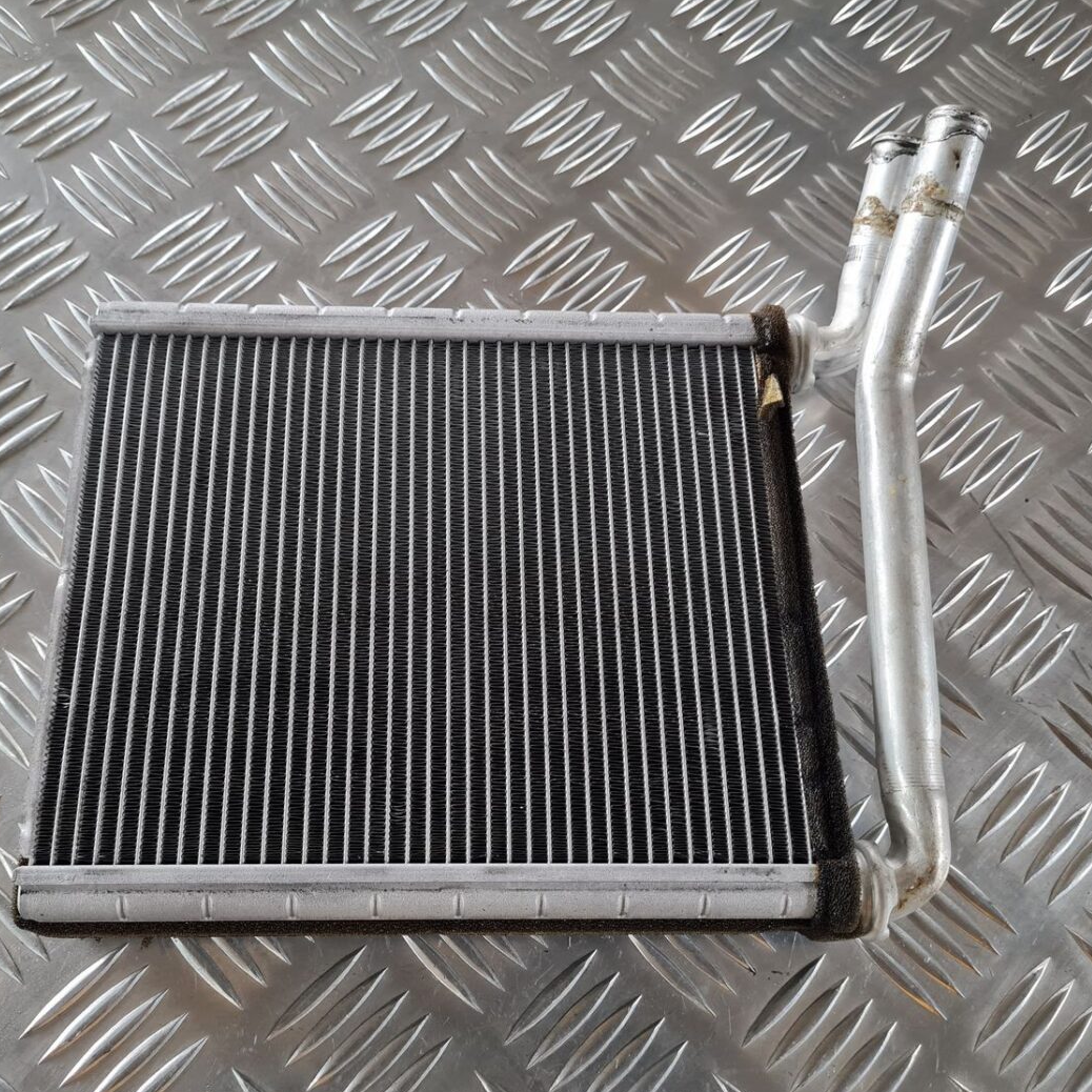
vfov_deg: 52.5
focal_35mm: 31
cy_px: 548
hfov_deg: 52.2
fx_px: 1106
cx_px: 447
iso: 160
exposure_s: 1/100
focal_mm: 5.4
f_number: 1.8
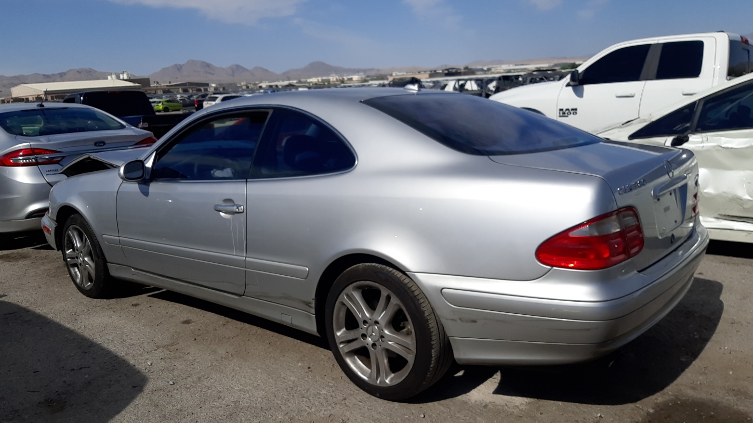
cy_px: 254
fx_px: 579
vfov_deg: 40.0
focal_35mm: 29
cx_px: 370
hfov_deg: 66.1
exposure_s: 1/10000
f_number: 1.7
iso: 40
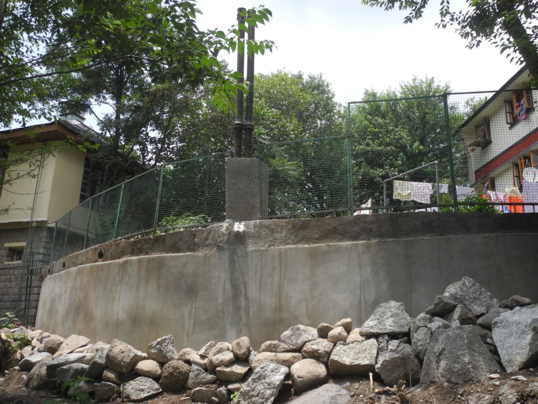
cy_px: 202
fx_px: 544
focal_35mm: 35
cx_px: 269
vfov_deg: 40.7
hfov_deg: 52.6
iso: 100
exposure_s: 1/1000
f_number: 3.2
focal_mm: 7.4
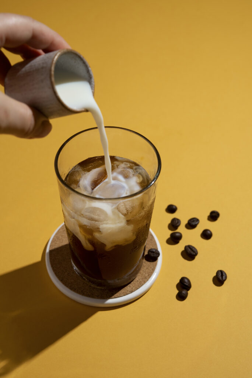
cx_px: 126
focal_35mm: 60
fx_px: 629
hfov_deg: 22.7
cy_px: 189
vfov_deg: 33.4
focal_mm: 60
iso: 200
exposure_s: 1/40
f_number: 9
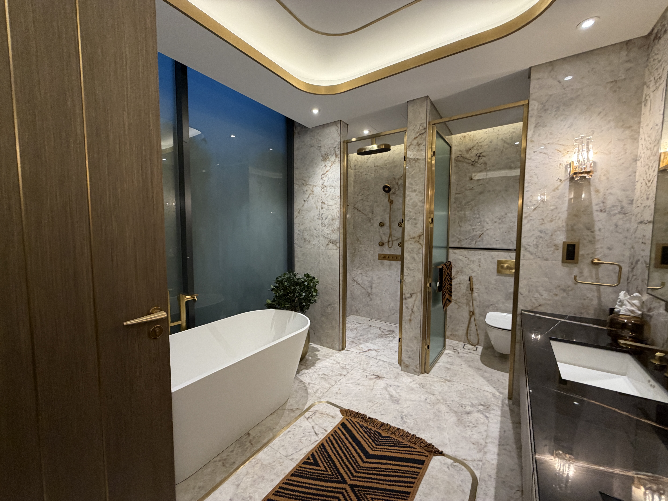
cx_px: 334
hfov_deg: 102.1
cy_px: 250
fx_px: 270
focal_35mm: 14
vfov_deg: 85.7
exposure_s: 1/50
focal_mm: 2.22
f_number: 2.2
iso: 200
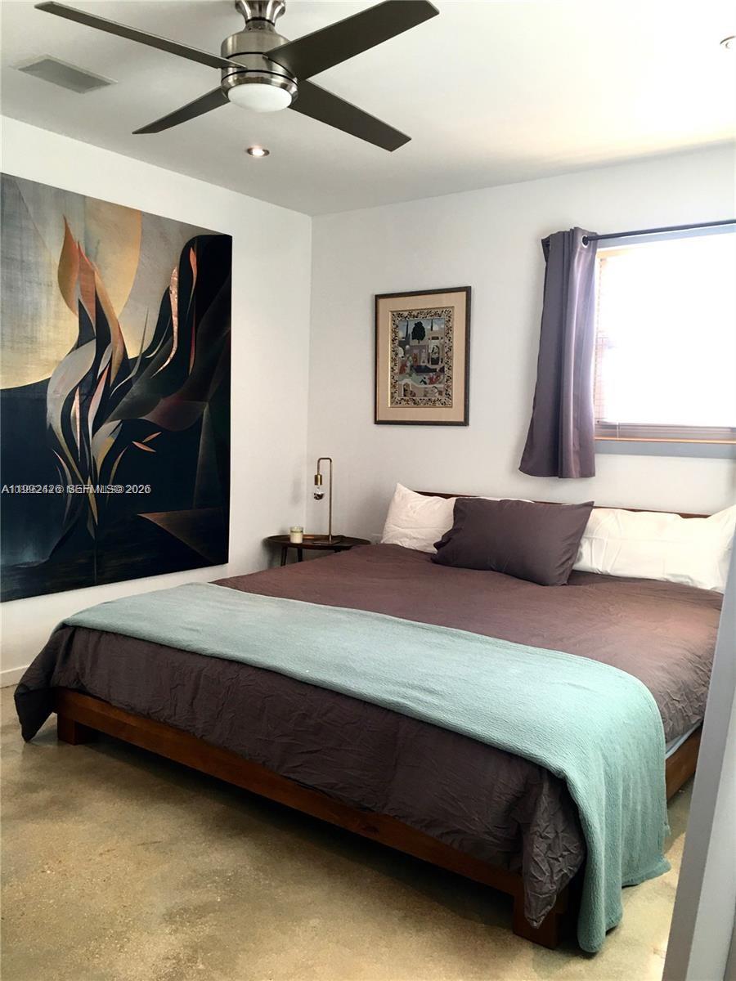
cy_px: 490
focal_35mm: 29
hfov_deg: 48.2
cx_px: 368
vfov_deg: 61.7
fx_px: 822
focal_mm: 4.15
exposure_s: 1/15
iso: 25
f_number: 2.2
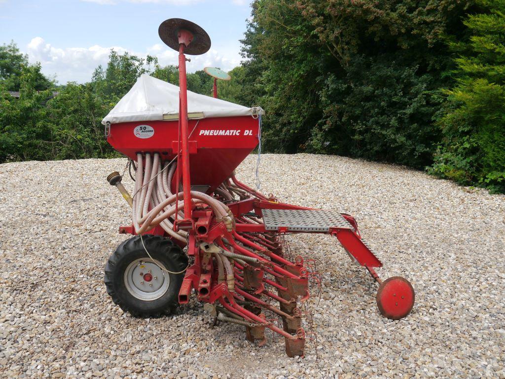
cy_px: 190
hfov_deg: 63.4
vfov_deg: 49.7
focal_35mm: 28
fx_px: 408
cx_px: 252
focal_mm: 14
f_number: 6.3
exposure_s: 1/400
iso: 160
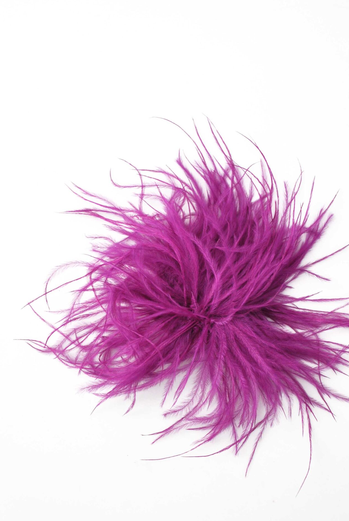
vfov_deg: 43.4
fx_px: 652
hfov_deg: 29.9
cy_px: 297
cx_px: 191
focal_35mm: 45
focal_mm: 22
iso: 140
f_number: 4
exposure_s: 1/500
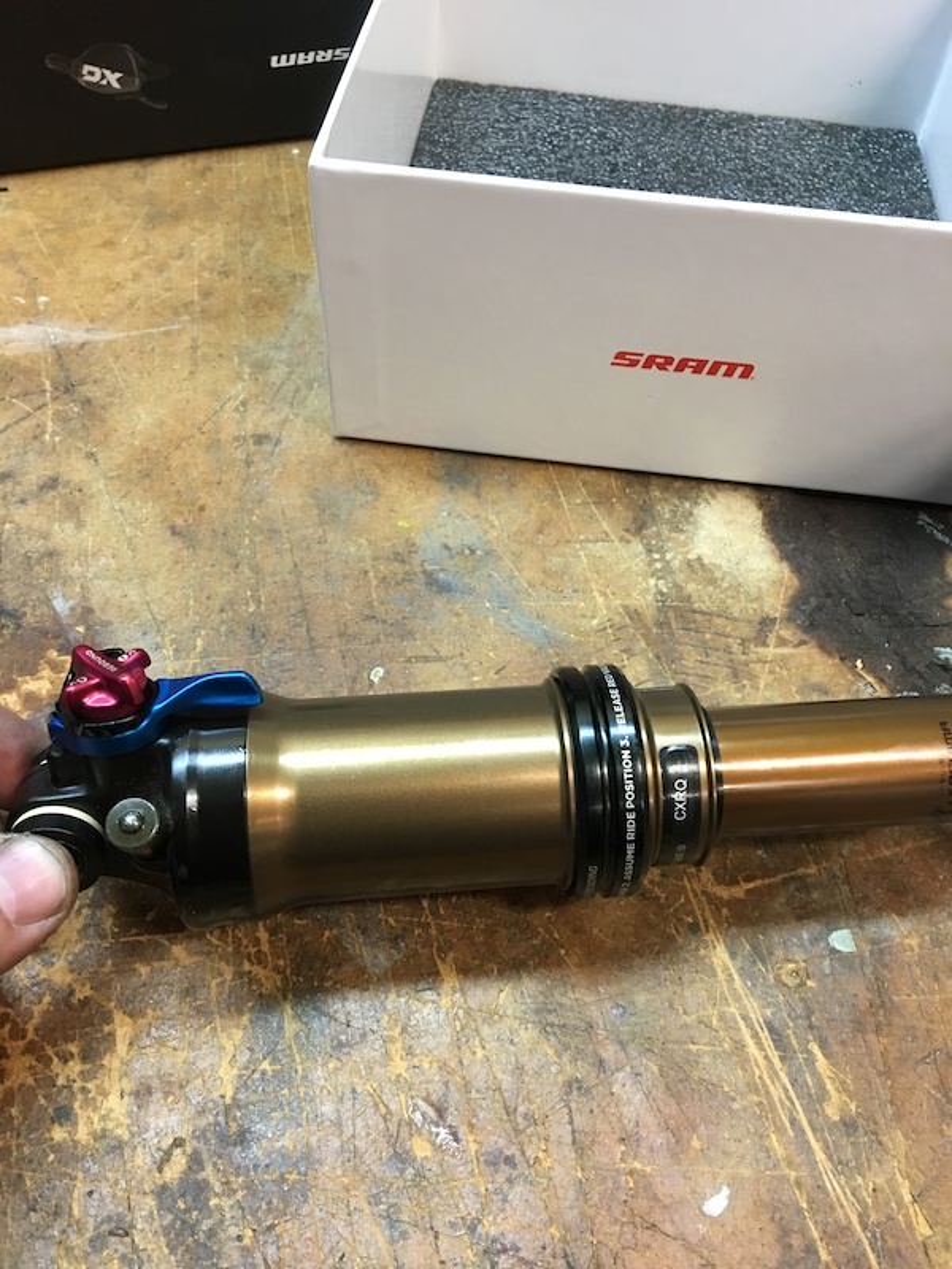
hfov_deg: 48.2
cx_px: 476
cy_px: 634
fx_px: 1063
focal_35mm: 29
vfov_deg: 61.7
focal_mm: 4.15
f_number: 2.2
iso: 100
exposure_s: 1/30
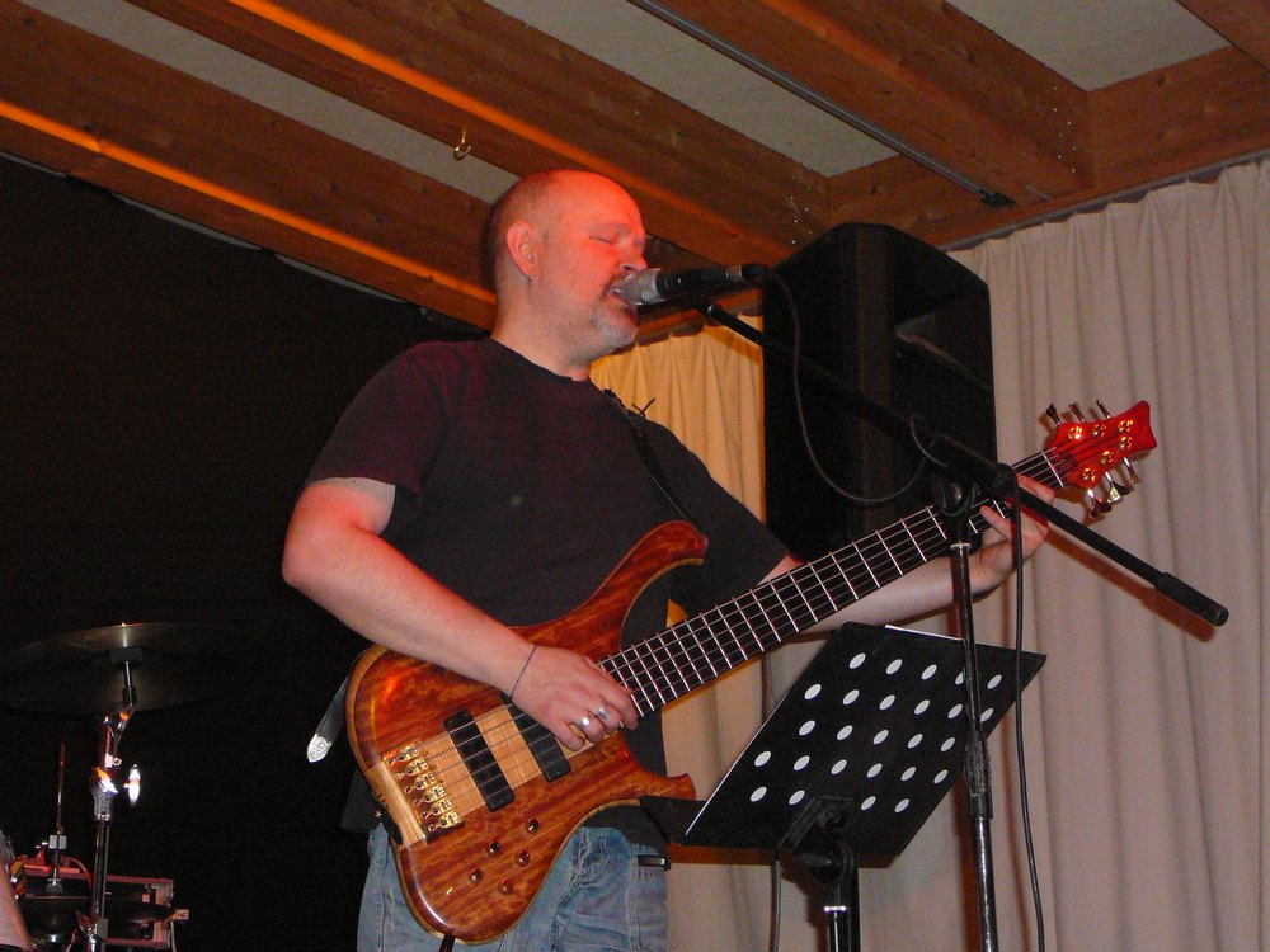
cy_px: 476
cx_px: 635
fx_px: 2238
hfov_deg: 31.7
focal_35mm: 61
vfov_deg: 24.0
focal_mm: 9.1
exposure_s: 1/30
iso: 400
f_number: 3.6
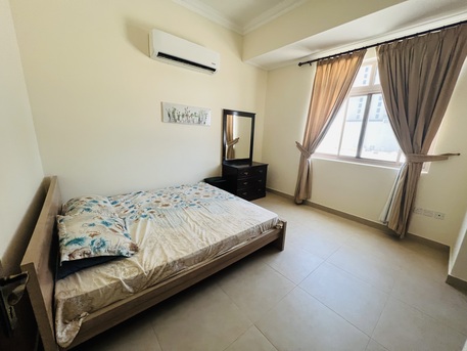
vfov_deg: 89.9
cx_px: 234
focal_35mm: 13
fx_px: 175
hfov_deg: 106.2
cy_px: 176
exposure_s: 1/60
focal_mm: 1.57
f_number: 1.8
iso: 320
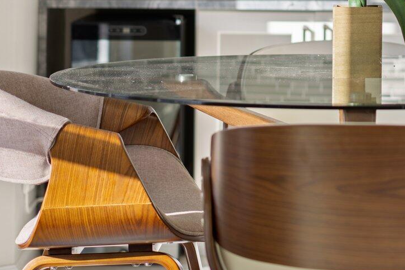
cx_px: 371
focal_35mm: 155
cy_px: -57
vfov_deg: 8.7
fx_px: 1743
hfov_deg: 13.1
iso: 100
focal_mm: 55
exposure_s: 1/200
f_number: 2.2
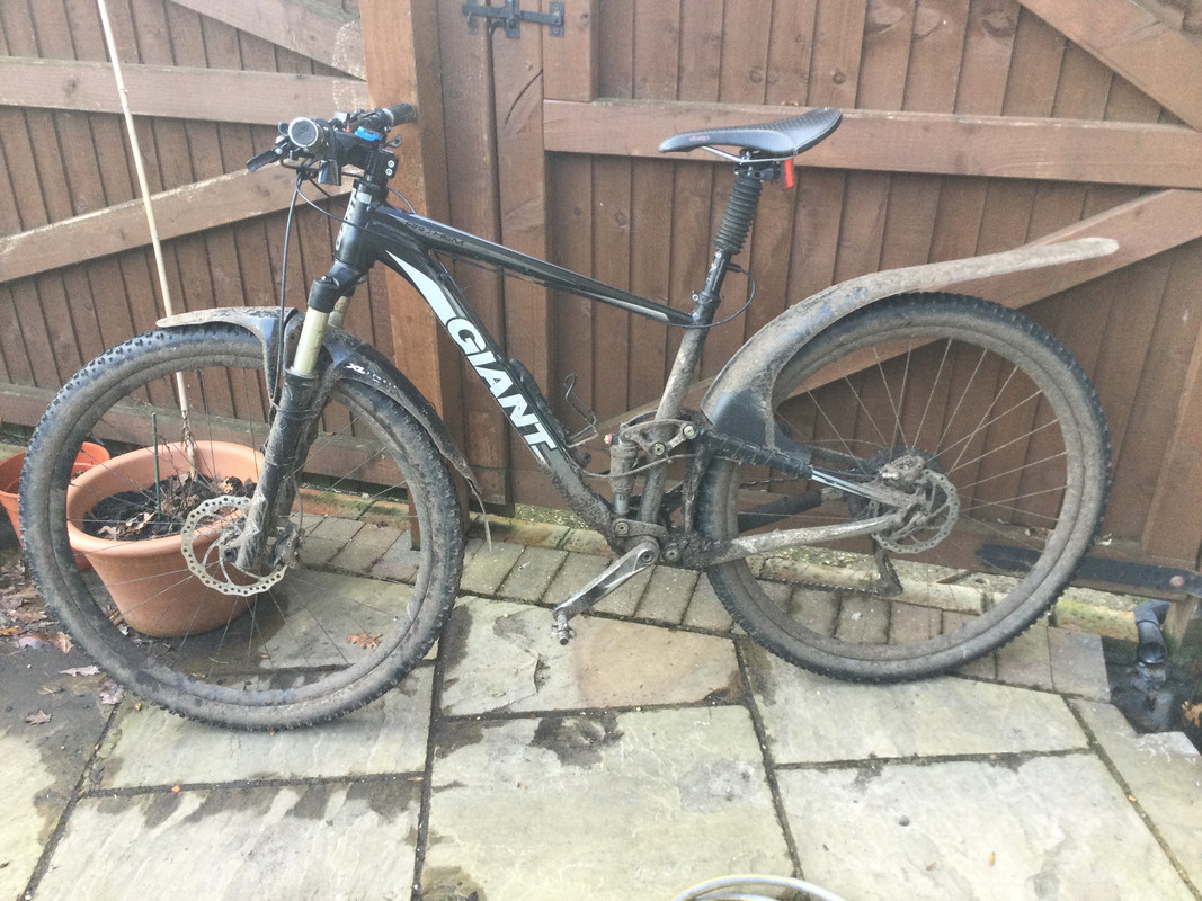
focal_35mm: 31
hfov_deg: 58.4
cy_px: 450
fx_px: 1076
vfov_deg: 45.4
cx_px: 601
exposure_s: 1/33
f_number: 2.4
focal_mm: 3.3
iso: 32
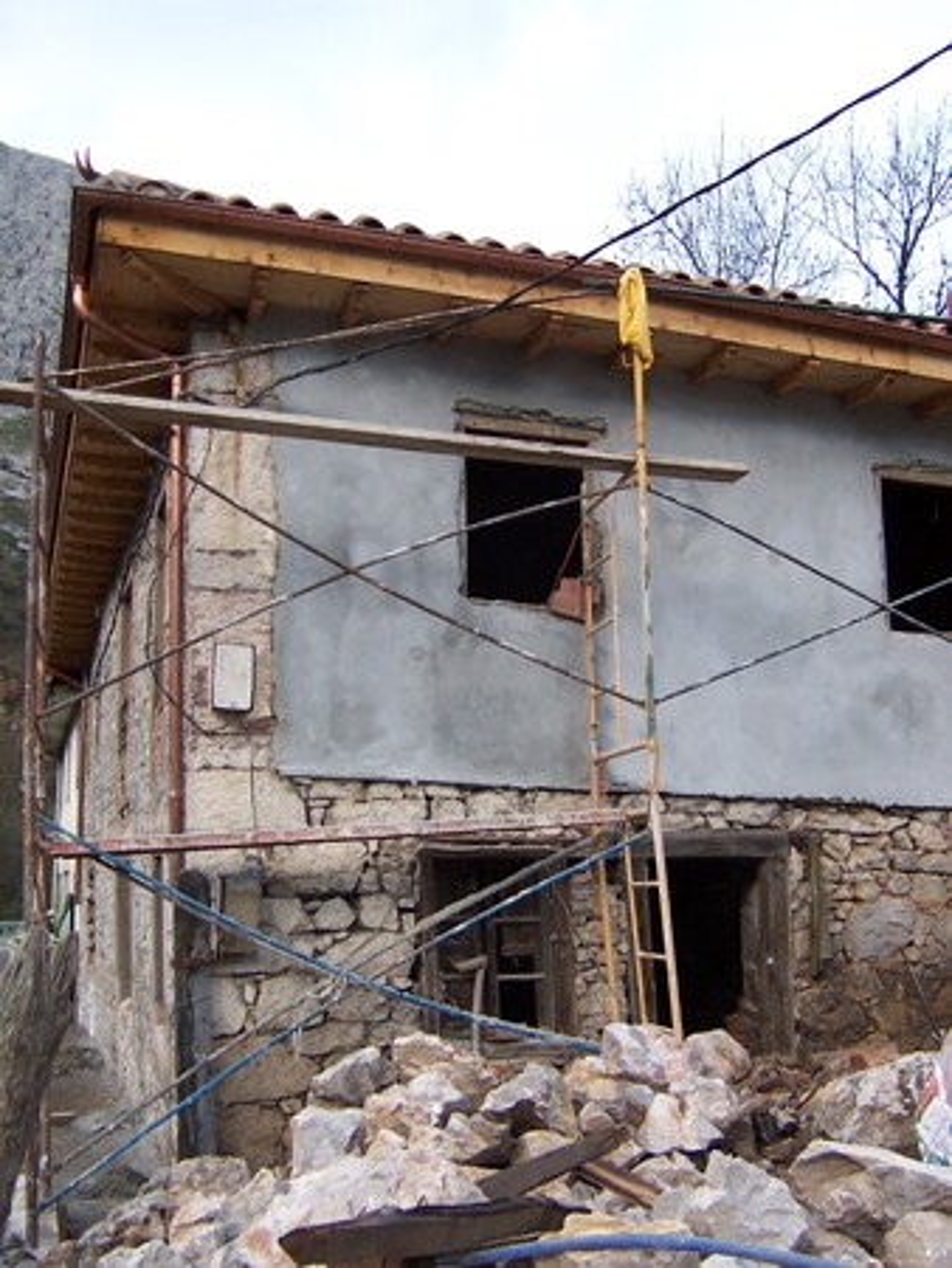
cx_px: 476
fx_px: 1319
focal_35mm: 36
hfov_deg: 39.7
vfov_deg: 51.3
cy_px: 634
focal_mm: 5.6
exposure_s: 1/30
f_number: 2.8
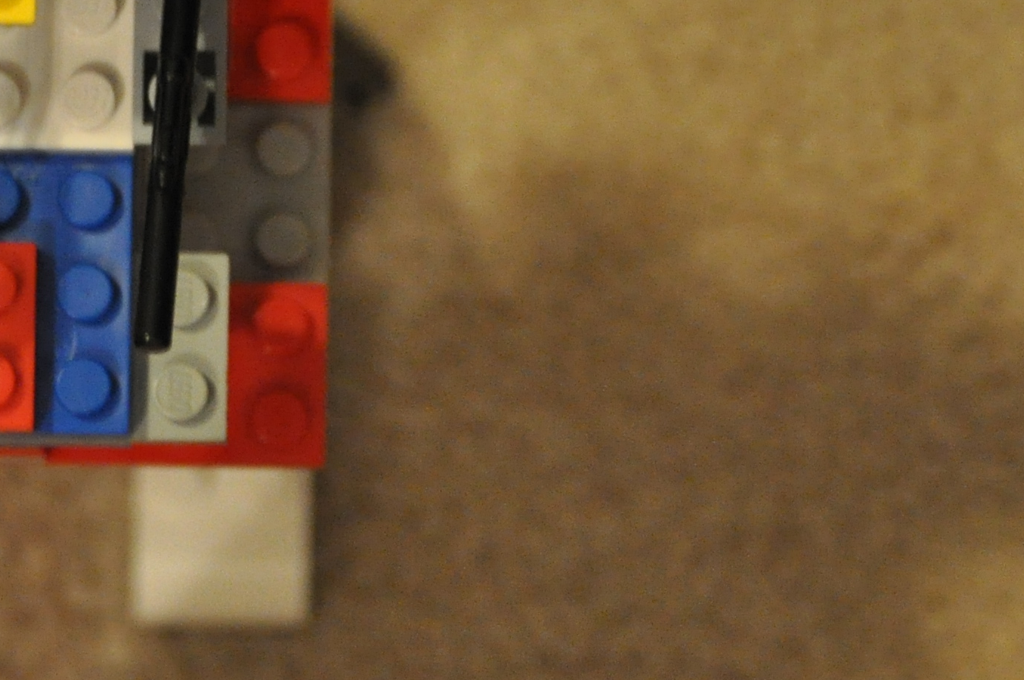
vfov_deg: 4.8
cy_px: 137
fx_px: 8182
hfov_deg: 7.1
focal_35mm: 288
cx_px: -152
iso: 1600
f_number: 4.2
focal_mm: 62
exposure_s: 1/6
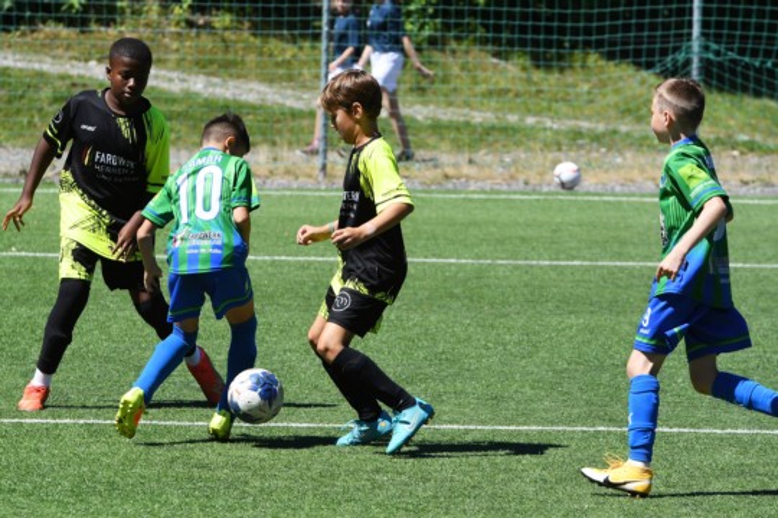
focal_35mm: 278
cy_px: 259
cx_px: 389
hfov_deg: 7.4
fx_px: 5997
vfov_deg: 5.0
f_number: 6.3
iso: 500
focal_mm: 185
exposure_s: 1/1600
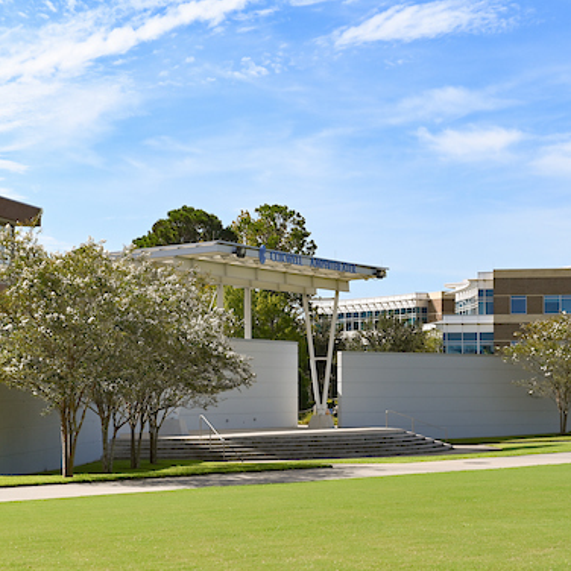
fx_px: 1773
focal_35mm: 95
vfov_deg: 18.3
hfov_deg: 18.3
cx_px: 319
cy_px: 302
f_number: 5
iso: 250
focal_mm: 70
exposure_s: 1/2500
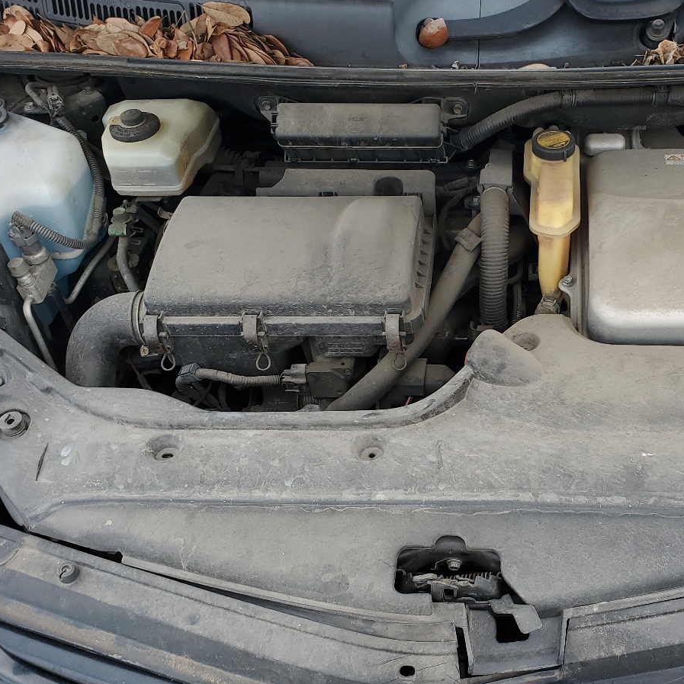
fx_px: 917
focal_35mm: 41
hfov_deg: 40.2
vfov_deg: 40.9
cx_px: 480
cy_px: 383
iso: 50
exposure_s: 1/164
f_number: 1.5
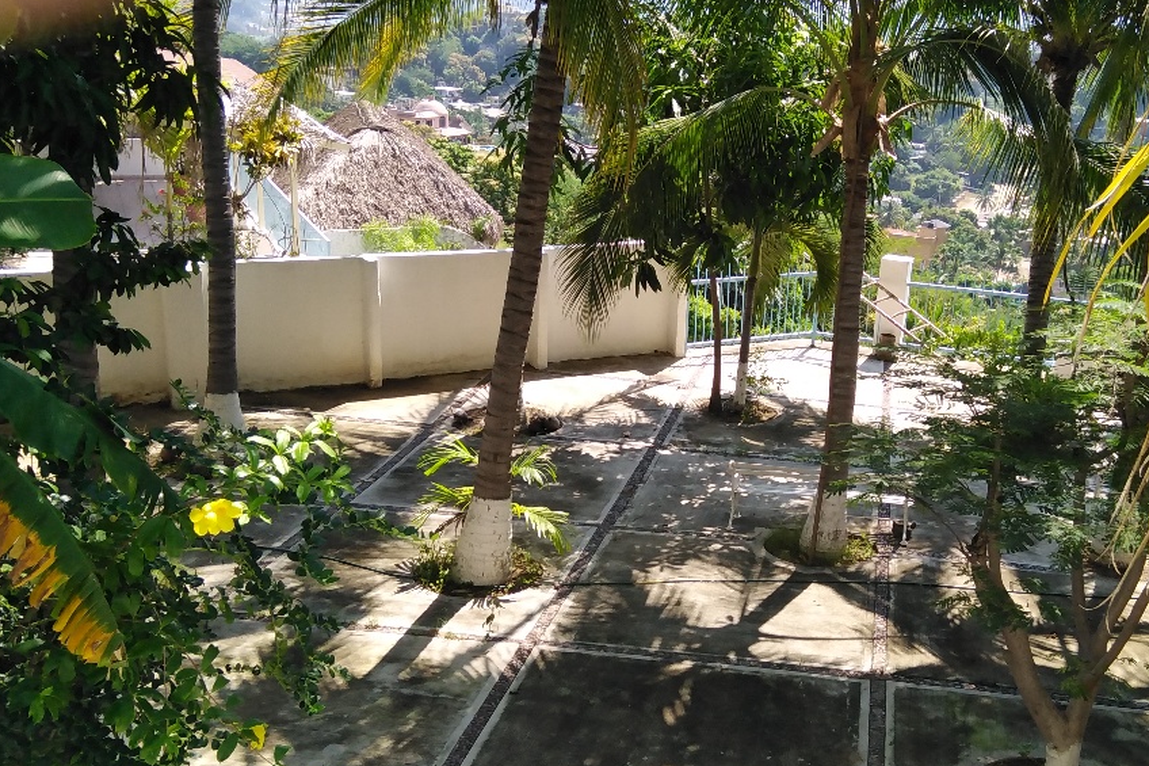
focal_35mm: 34
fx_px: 1085
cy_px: 411
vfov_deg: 38.8
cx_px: 706
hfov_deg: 55.3
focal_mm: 3.59
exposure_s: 1/875
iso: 100
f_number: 1.8
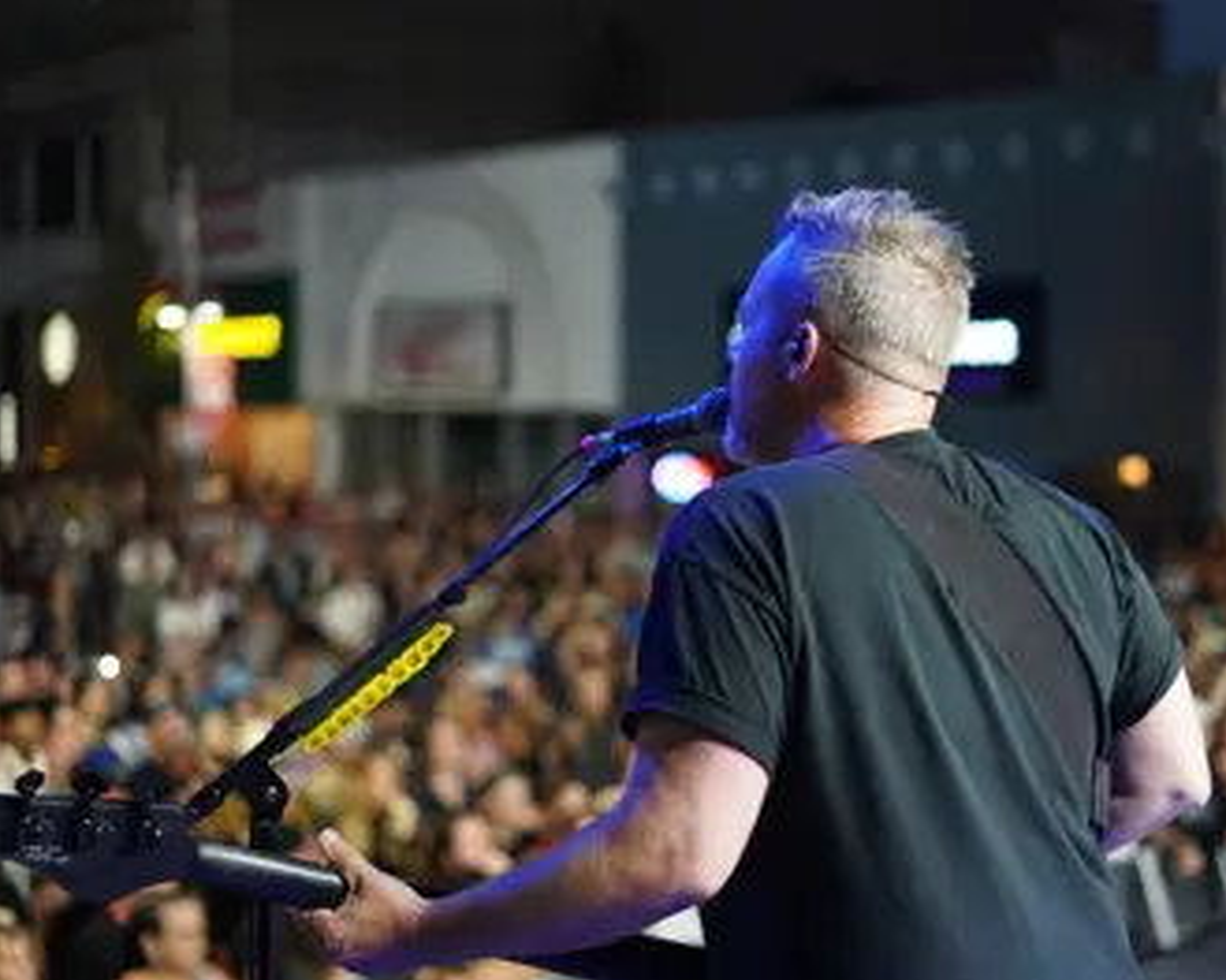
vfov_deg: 26.7
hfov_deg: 32.9
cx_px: 730
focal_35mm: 57
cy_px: 490
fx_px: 2068
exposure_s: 1/160
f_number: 2
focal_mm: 50
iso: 2000
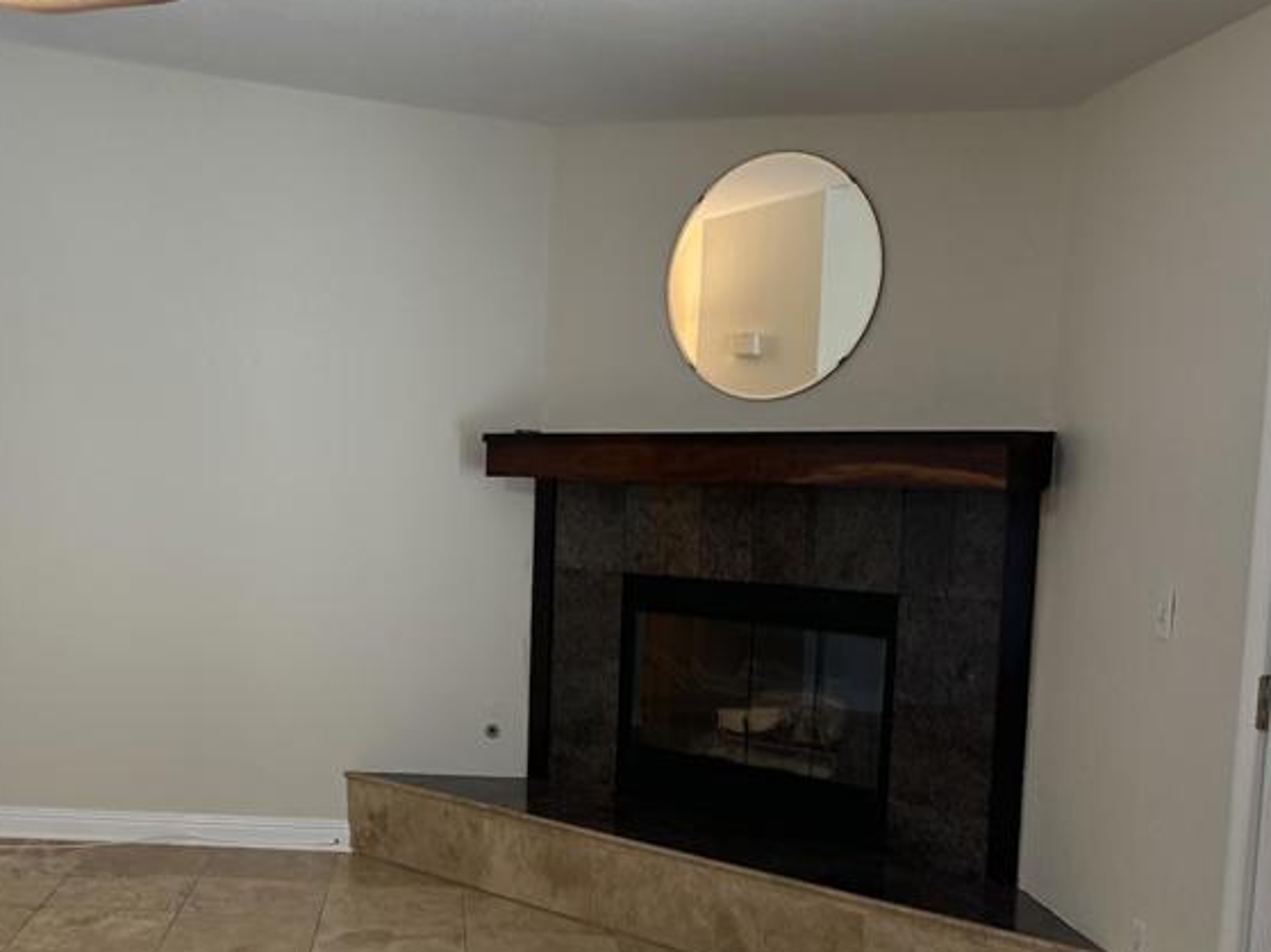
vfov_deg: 32.7
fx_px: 1615
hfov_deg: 40.6
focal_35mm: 44
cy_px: 602
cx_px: 202
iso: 125
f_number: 1.78
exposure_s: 1/60
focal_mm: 6.86
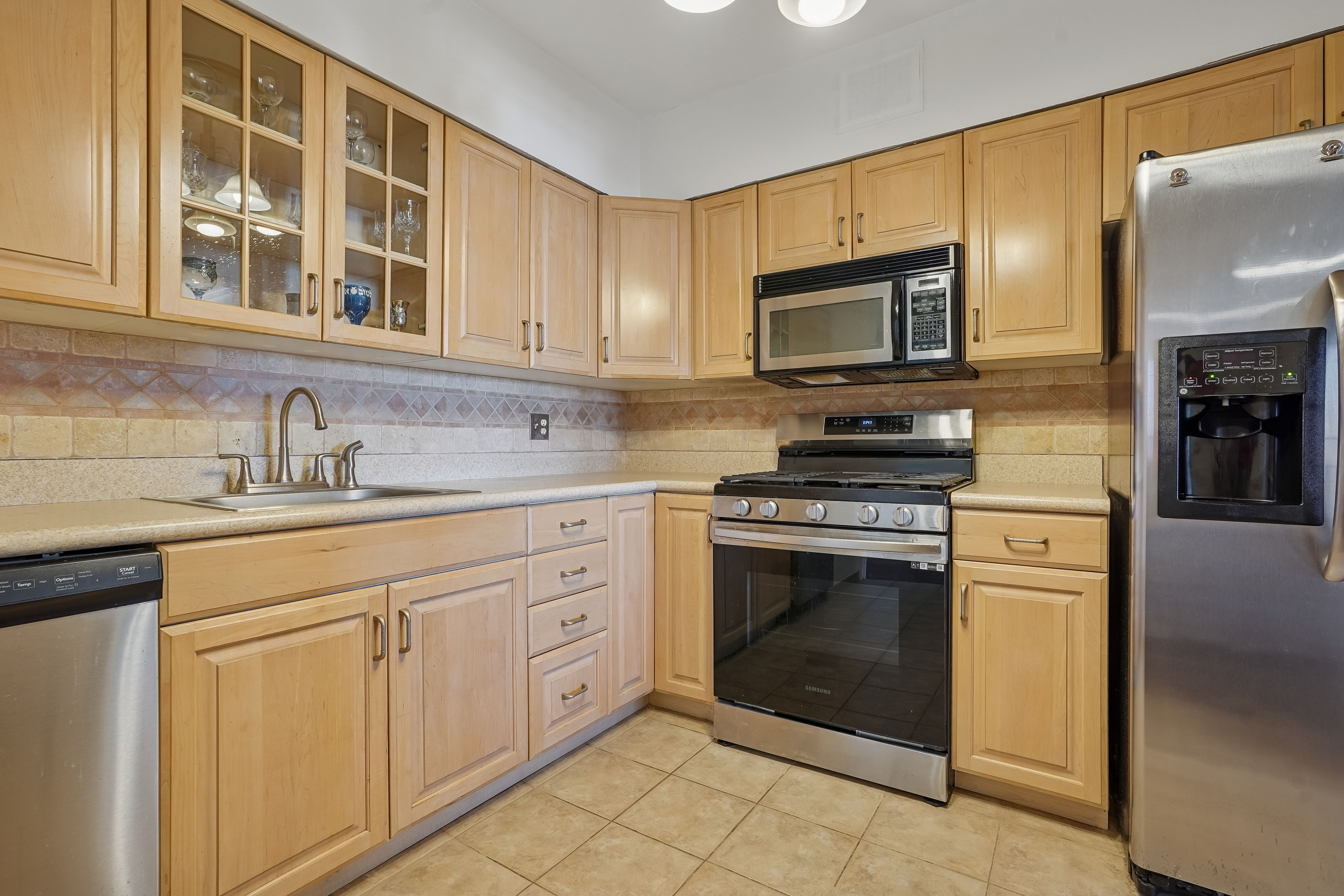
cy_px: 448
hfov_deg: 96.7
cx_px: 672
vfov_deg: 73.7
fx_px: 597
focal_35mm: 16
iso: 250
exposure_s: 1/5
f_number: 8
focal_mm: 16
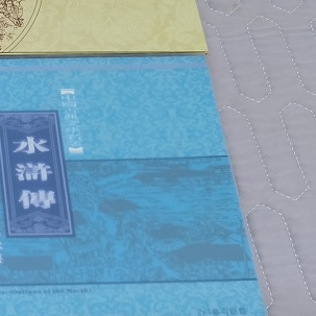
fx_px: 1033
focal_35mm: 100
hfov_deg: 16.0
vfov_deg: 17.3
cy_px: 101
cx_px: -153
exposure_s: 1/50
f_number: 1.9
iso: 125
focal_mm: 6.71
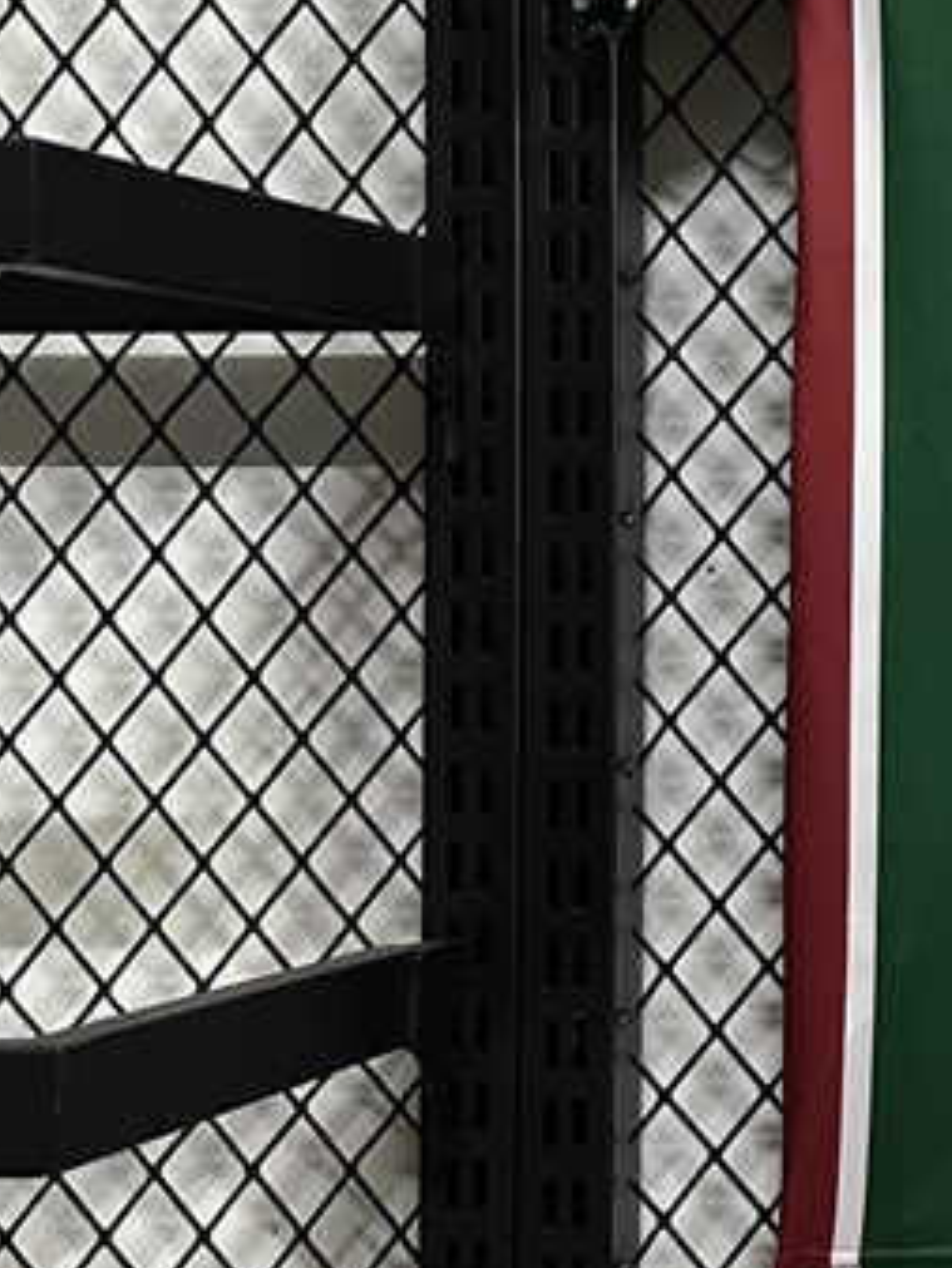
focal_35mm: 76
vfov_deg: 25.6
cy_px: 470
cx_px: 1445
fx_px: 2785
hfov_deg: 17.4
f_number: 1.78
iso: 500
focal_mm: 6.86
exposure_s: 1/50
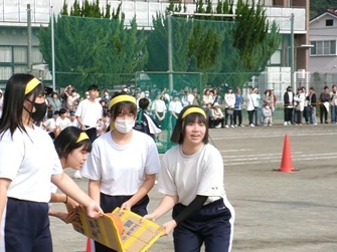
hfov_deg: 14.5
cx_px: 152
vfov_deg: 10.9
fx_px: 1324
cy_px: 177
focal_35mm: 136
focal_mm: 16.9
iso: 100
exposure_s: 1/250
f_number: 5.8
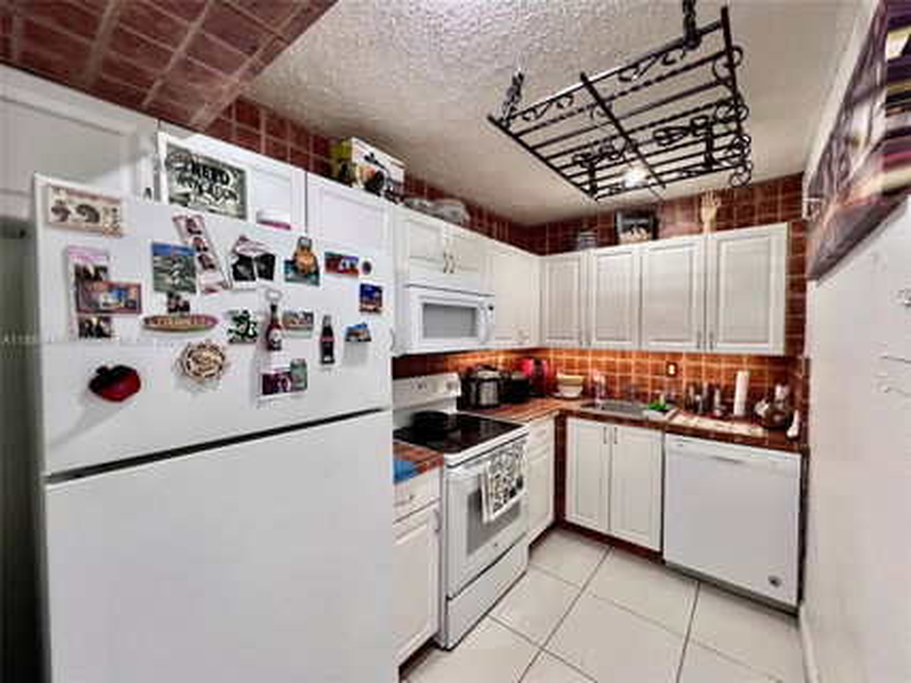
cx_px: 456
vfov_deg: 89.9
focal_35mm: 13
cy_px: 342
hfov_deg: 106.2
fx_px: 342
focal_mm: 1.57
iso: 250
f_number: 1.8
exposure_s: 1/60
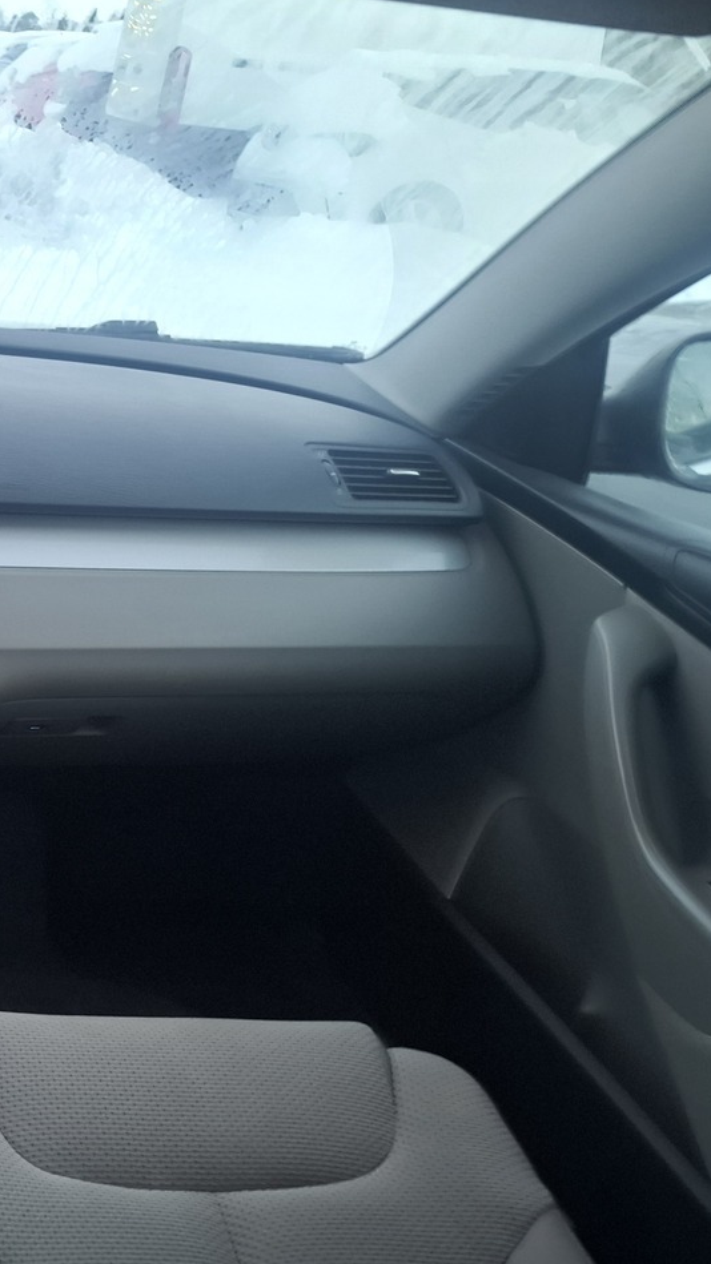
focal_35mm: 38
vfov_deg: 52.7
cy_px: 705
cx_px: -218
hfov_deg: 26.4
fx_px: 1274
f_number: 1.8
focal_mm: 5.54
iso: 200
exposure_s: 1/50
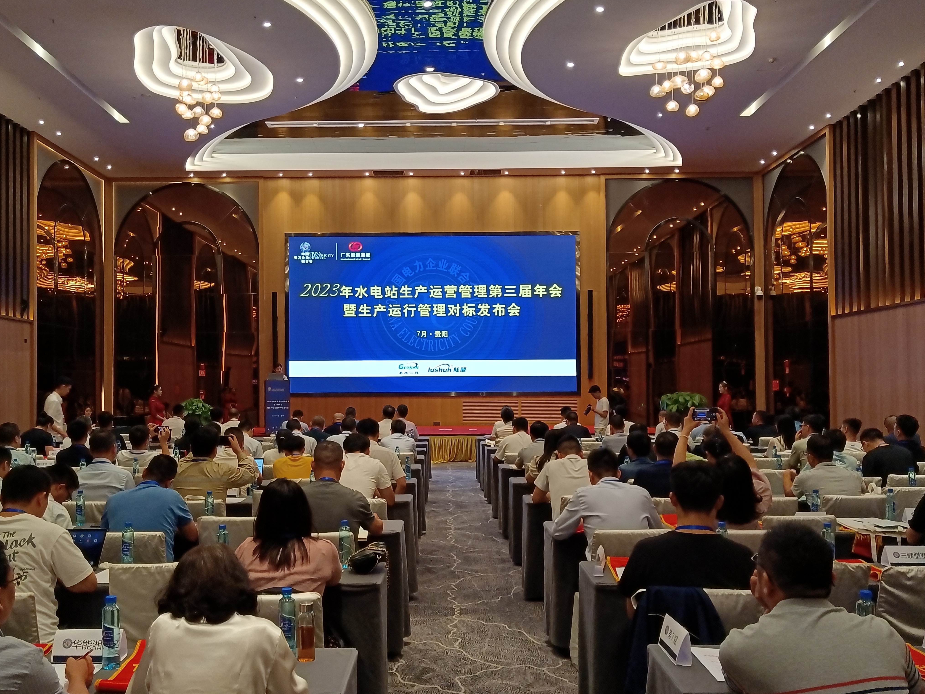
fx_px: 882
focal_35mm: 33
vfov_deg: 42.9
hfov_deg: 55.3
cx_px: 435
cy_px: 366
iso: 356
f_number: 1.9
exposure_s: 1/50
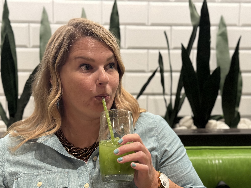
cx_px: 126
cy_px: 94
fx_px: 348
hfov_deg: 39.7
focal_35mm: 48
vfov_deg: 30.3
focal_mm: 6.76
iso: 800
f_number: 1.78
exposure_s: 1/24
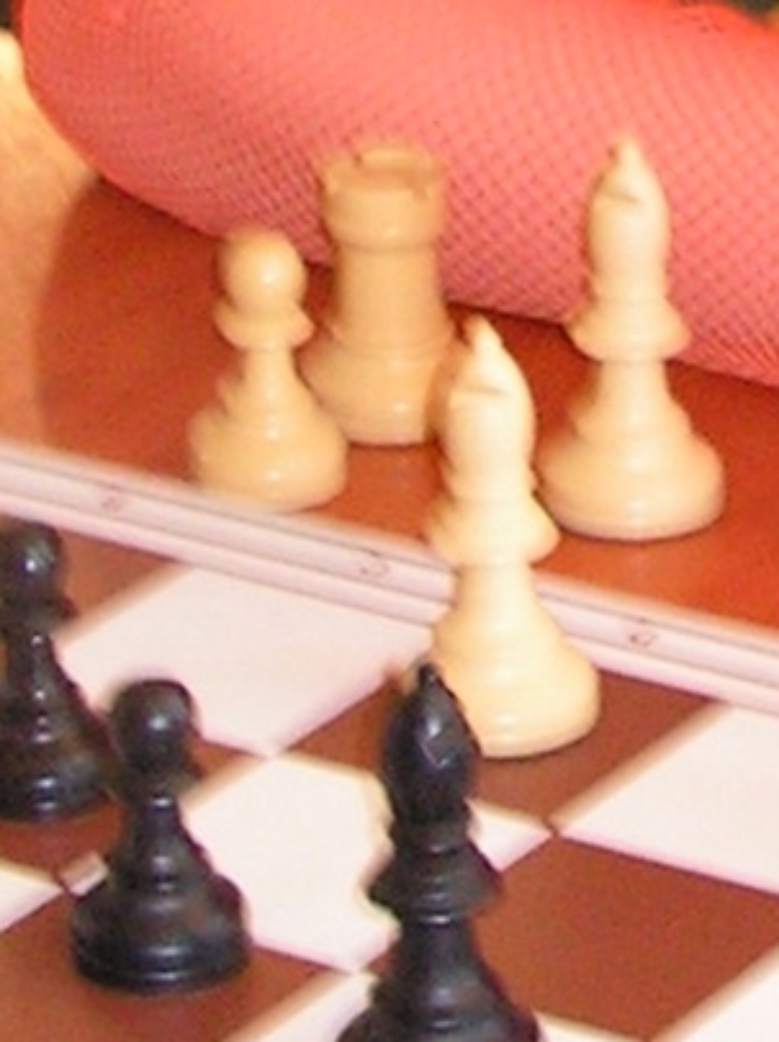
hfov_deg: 6.4
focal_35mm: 232
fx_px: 6972
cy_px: -500
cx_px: 977
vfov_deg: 8.4
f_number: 3.2
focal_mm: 7.4
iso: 200
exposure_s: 1/50
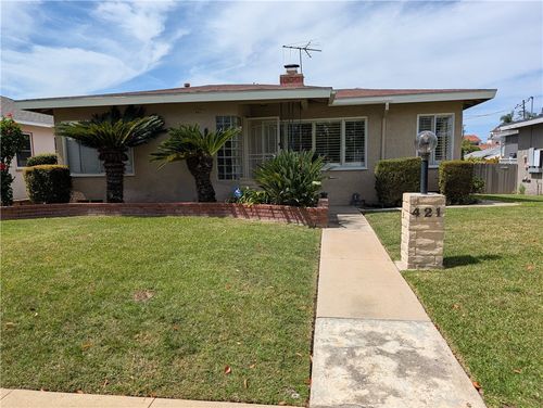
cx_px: 272
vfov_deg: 56.9
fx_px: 377
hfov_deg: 71.5
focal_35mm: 24
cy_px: 204
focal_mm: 6.9
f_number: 1.68
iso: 20
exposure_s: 1/1435
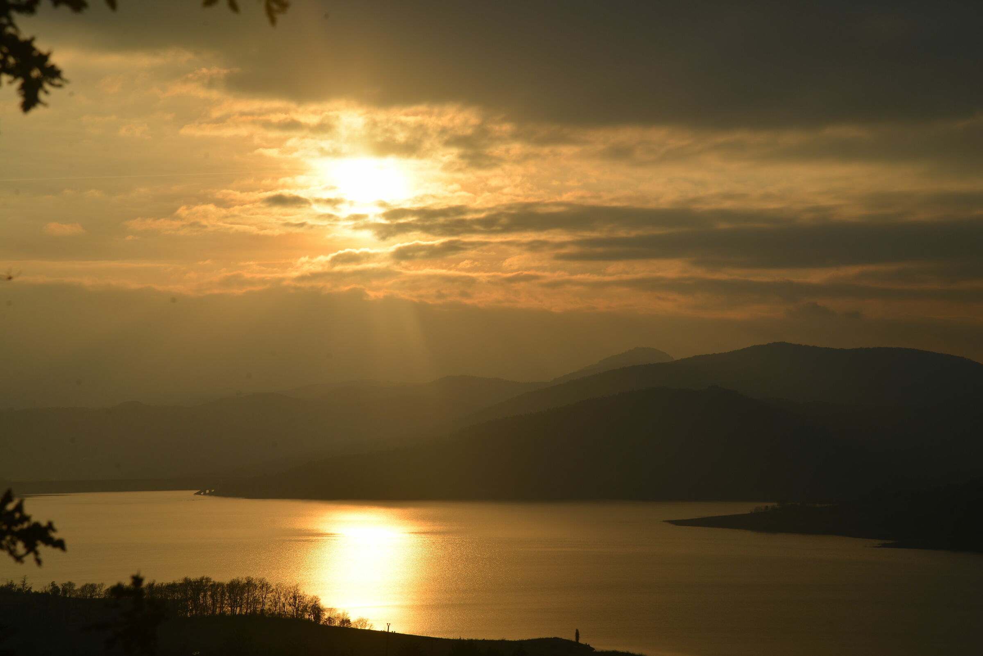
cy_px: 328
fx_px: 2322
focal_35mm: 85
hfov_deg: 23.9
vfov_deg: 16.1
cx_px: 492
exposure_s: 1/500
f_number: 11
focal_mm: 85
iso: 100
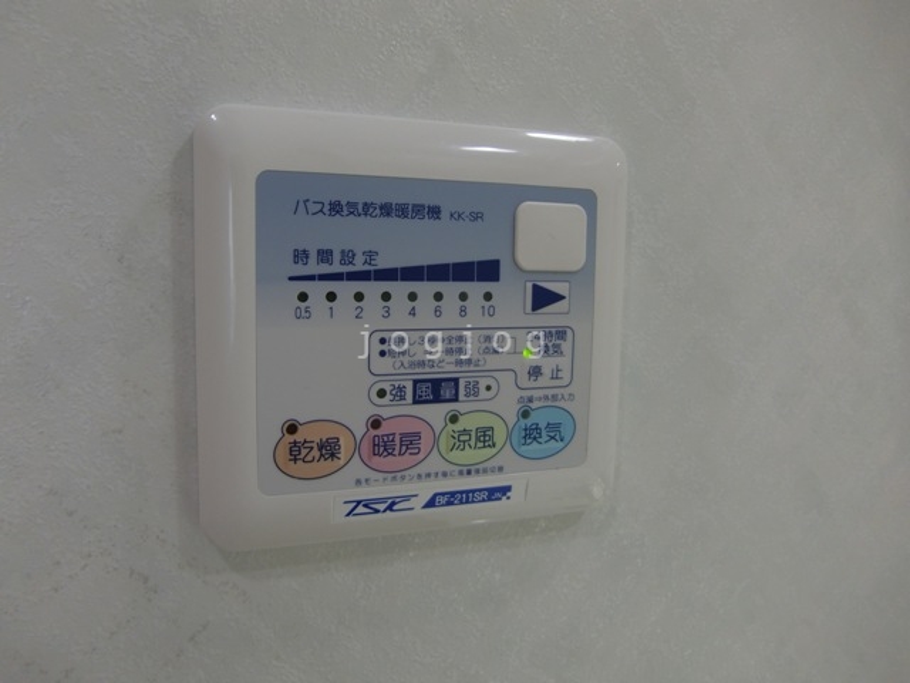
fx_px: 736
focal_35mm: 28
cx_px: 455
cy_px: 342
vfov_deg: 49.7
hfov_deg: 63.4
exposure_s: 1/60
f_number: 2.6
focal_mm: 4.9
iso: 80
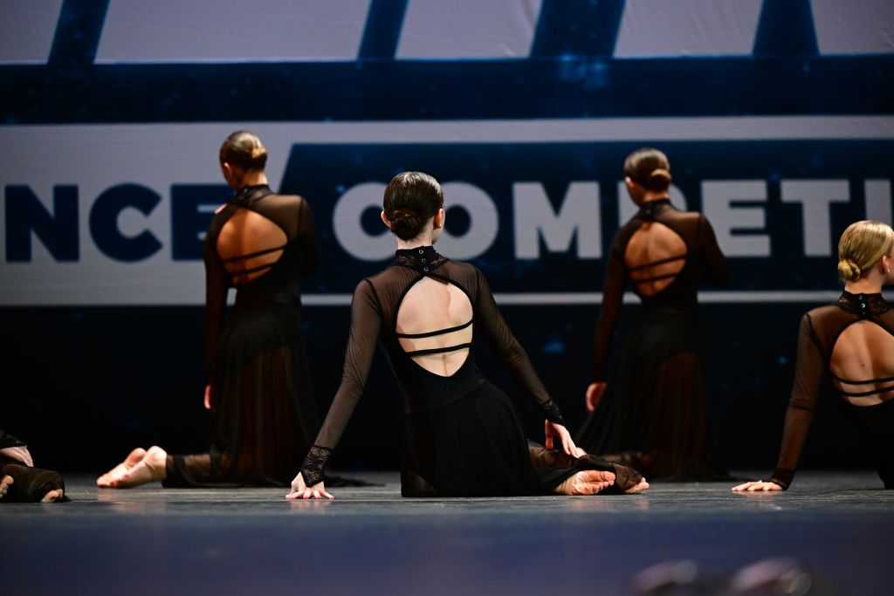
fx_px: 3104
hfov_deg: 16.4
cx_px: 447
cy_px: 298
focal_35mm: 125
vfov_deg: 11.0
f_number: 3.2
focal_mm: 125
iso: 4000
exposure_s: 1/640
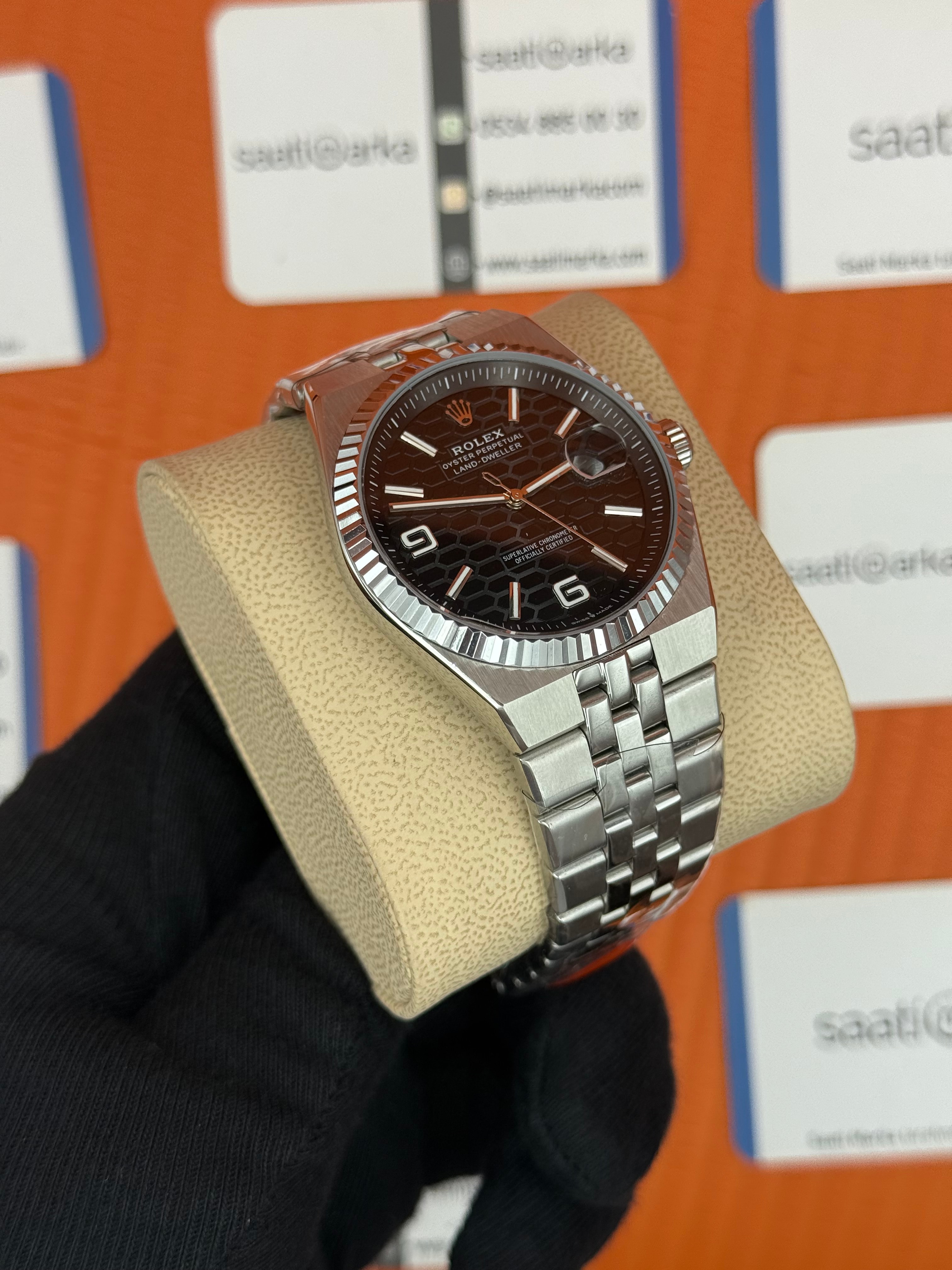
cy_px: 635
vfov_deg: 39.7
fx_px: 1760
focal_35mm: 48
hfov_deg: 30.3
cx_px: 476
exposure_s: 1/663
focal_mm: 6.76
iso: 64
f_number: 1.78
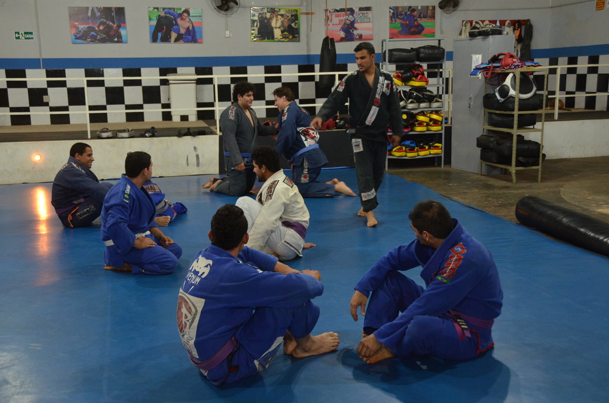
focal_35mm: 44
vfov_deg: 30.7
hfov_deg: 45.0
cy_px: 202
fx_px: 734
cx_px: 304
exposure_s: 1/25
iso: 1600
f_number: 4
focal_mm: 29
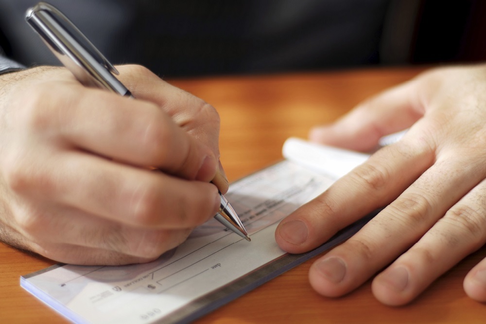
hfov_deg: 27.0
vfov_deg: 18.2
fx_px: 1012
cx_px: 243
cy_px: 162
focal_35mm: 75
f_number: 1.8
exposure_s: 1/800
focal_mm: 50
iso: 125
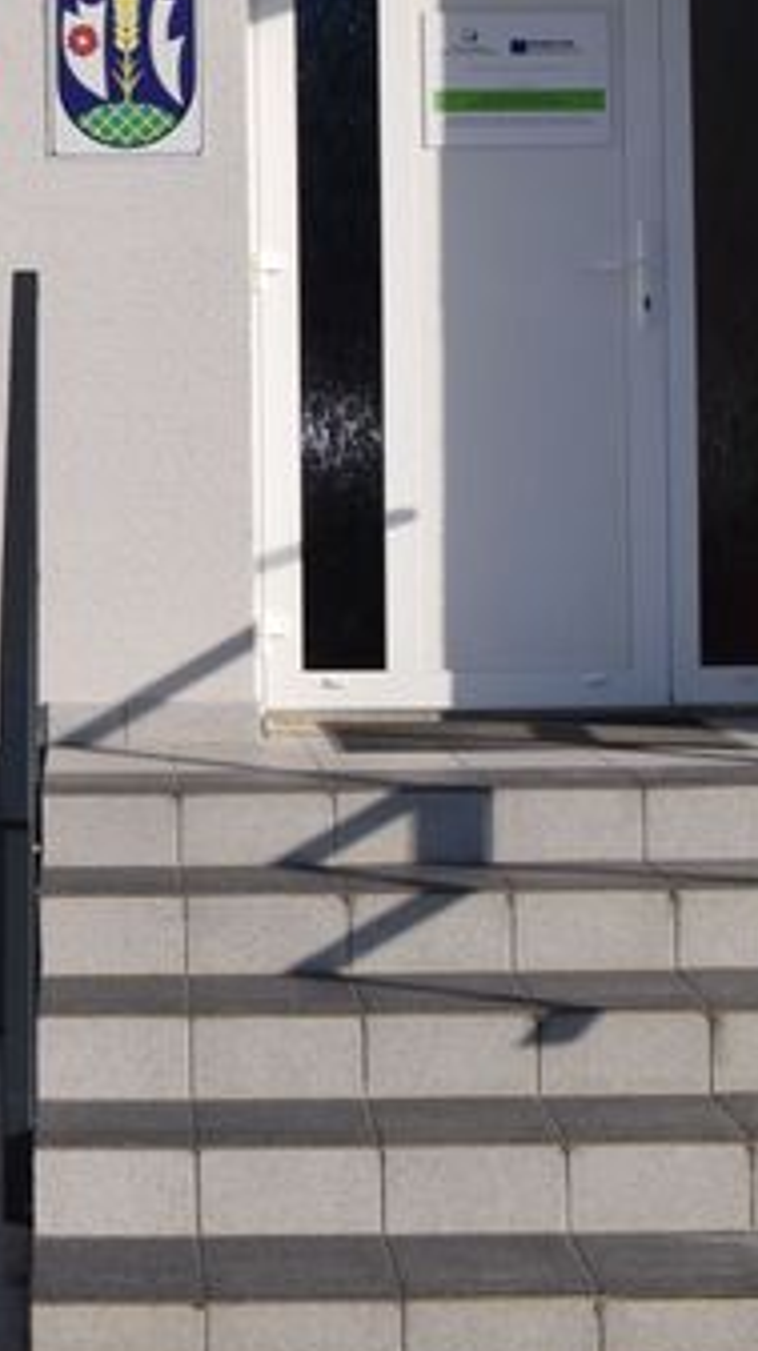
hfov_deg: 15.3
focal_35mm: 78
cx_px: 76
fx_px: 2793
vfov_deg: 27.0
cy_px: 435
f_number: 9
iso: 100
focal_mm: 22
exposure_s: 1/200
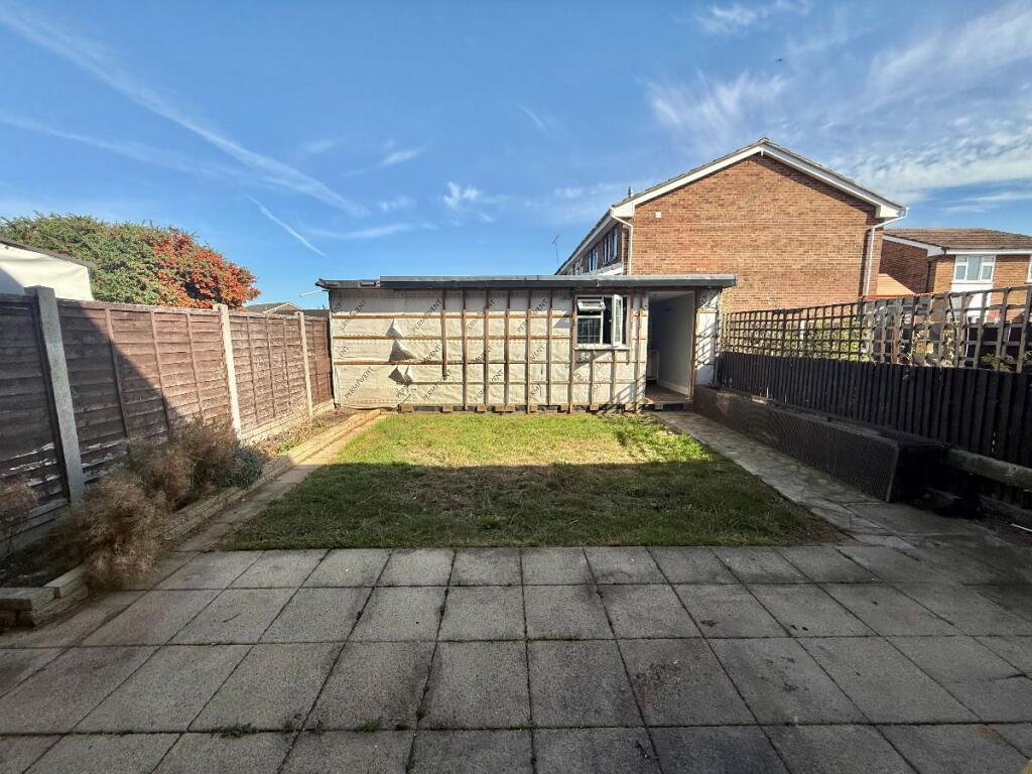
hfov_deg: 102.1
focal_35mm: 14
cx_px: 516
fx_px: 417
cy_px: 387
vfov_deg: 85.7
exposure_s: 1/1572
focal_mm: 2.22
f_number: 2.2
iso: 50
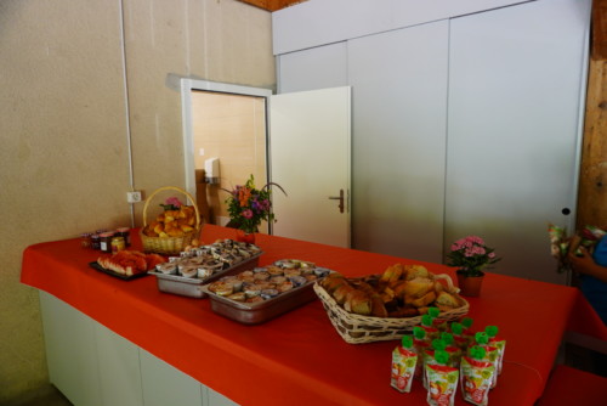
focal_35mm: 24
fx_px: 405
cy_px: 203
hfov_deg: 73.7
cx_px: 304
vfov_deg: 53.2
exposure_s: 1/60
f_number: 4
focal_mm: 16
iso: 800
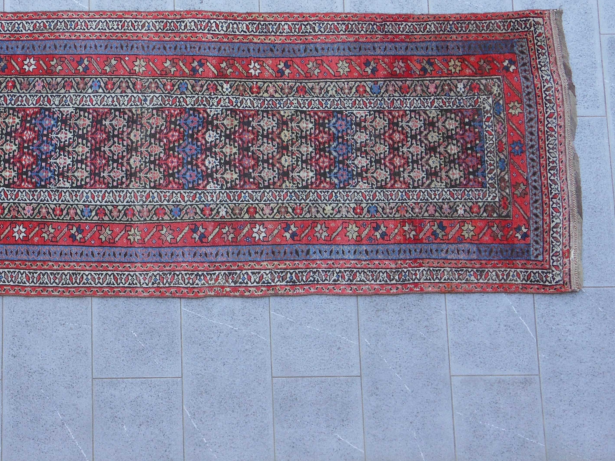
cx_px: 146
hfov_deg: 27.4
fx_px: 1244
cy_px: 167
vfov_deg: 21.0
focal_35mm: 70
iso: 80
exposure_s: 1/50
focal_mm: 7.7
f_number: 3.8
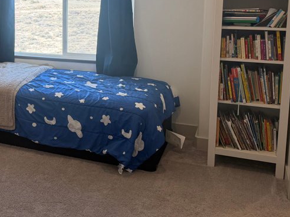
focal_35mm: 50
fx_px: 419
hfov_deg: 34.9
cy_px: 48
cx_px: 5
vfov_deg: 28.6
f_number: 1.78
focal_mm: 6.76
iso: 80
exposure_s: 1/175
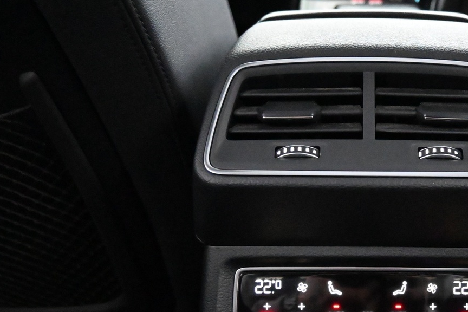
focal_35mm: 45
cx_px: 365
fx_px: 585
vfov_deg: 29.3
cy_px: 244
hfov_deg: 42.0
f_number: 3.5
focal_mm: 16
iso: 14400
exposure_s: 1/25
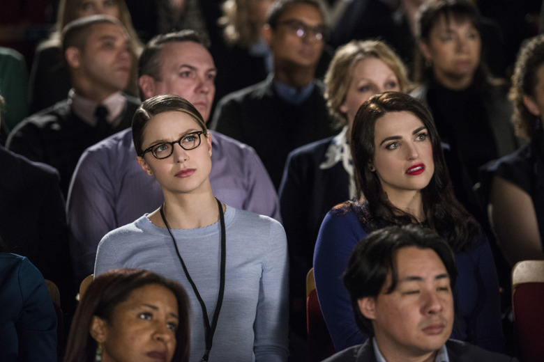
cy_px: 181
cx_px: 272
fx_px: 2342
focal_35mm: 155
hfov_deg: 13.2
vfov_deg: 8.9
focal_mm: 155
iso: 2500
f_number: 2.8
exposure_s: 1/100
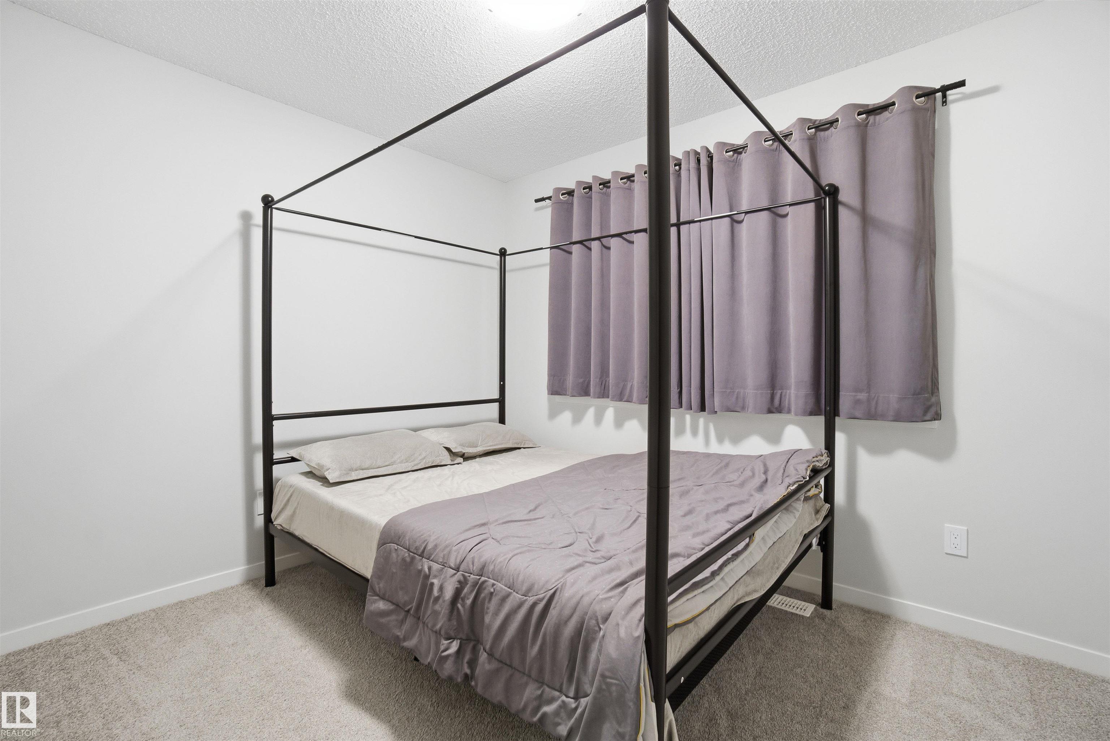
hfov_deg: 100.4
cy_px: 370
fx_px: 463
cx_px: 555
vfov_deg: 77.4
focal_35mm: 15
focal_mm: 10
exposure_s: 1/25
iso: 400
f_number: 8
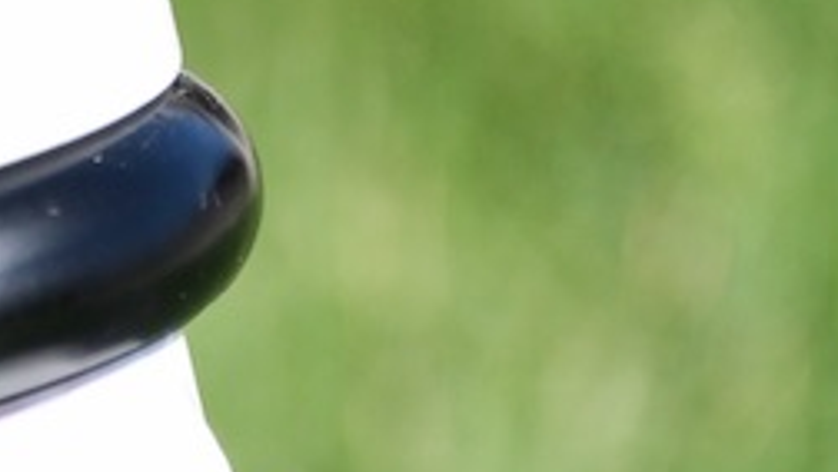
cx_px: -489
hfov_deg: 11.0
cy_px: 553
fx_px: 4157
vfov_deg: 6.5
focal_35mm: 187
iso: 400
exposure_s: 1/4000
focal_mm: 30
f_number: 2.8
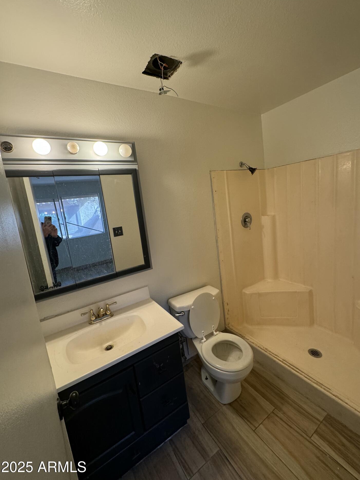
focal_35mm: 15
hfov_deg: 81.6
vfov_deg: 98.2
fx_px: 208
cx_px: 193
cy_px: 233
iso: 200
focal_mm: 2.22
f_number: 2.2
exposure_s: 1/60
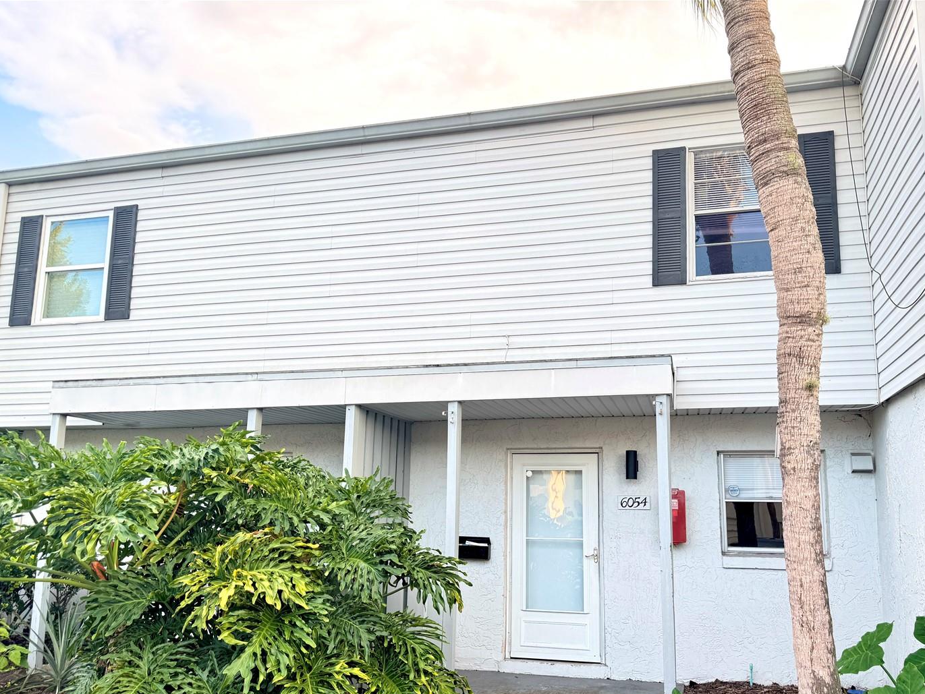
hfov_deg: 63.2
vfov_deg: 49.6
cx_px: 517
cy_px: 404
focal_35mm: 28
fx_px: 748
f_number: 1.78
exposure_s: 1/138
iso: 64
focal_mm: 6.76
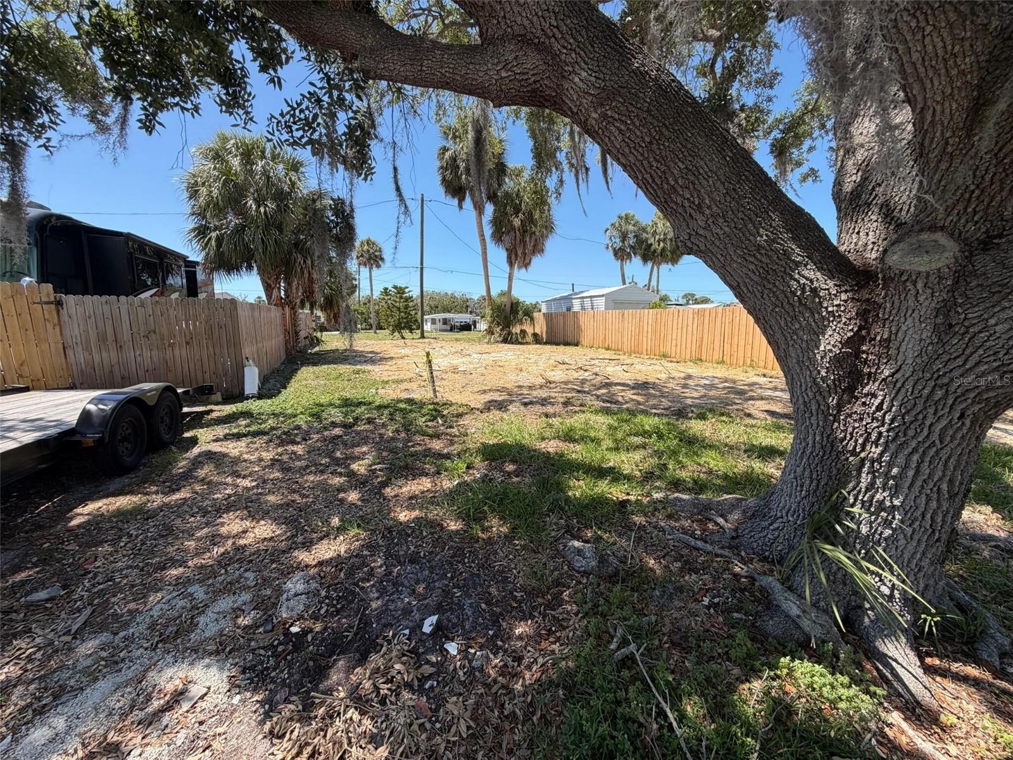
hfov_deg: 102.1
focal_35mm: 14
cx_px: 506
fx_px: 410
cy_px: 380
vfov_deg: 85.7
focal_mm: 2.22
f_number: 2.2
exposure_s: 1/751
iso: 40
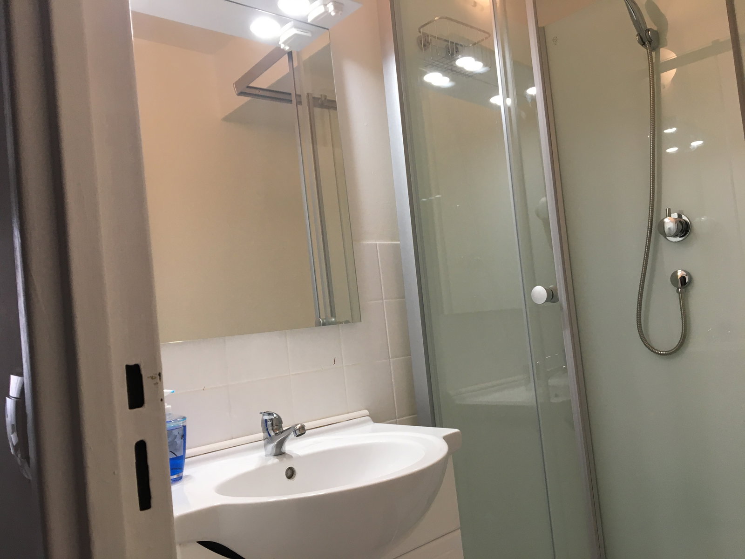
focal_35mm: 29
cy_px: 280
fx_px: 624
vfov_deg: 48.2
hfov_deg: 61.7
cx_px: 372
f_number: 2.2
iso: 80
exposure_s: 1/33
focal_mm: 4.15
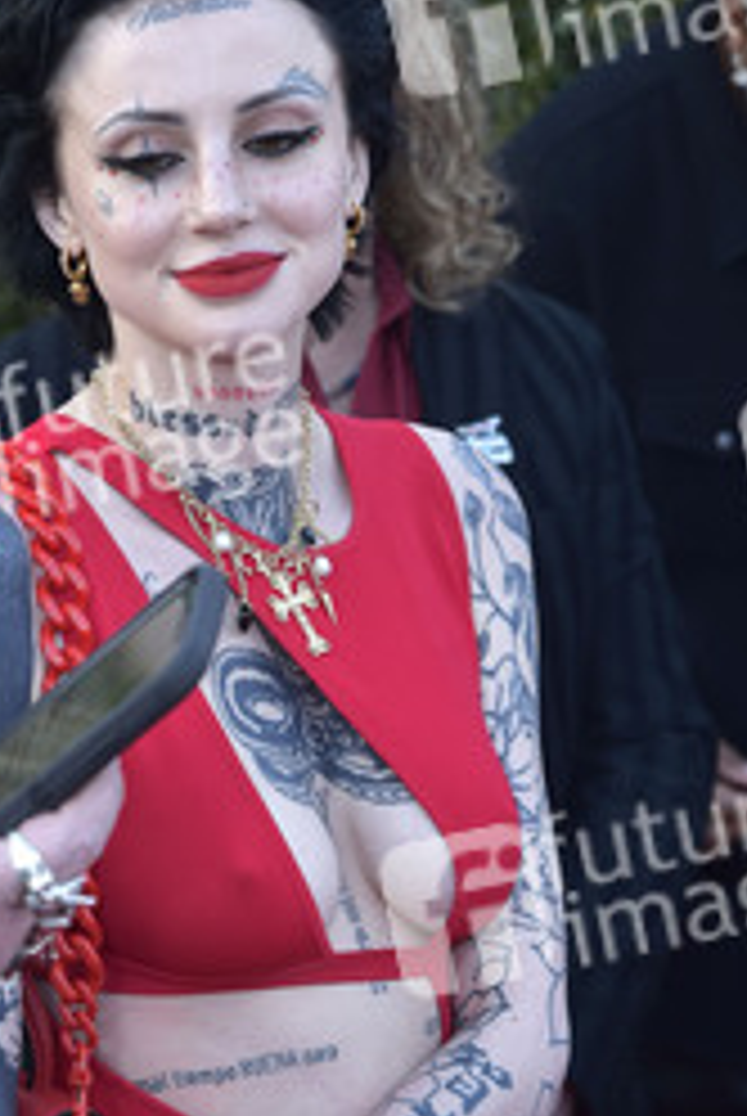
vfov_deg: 13.4
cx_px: 205
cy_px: 666
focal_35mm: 153
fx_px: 4749
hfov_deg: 9.0
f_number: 6.3
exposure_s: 1/250
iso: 500
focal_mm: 95
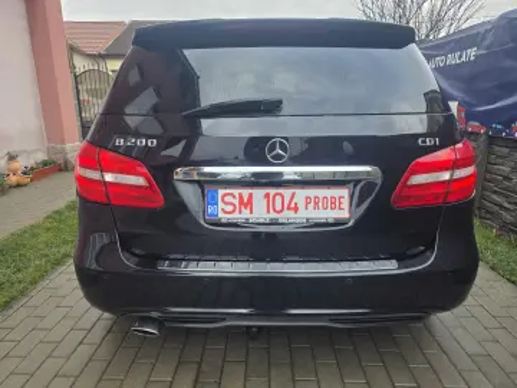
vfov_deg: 58.9
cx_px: 258
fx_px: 344
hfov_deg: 73.9
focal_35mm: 23
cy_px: 194
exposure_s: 1/359
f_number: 1.7
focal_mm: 6.3
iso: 64
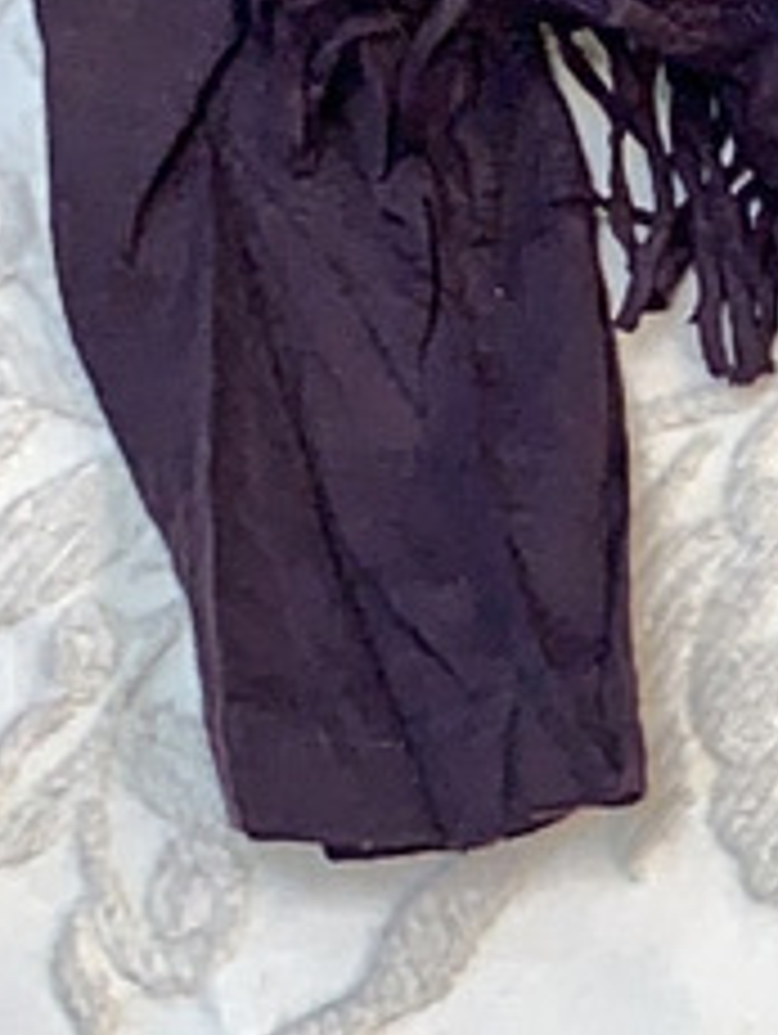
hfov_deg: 10.7
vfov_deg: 15.7
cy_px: -63
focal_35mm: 122
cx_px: 1767
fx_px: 3649
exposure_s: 1/100
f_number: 1.8
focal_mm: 4.25
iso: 64
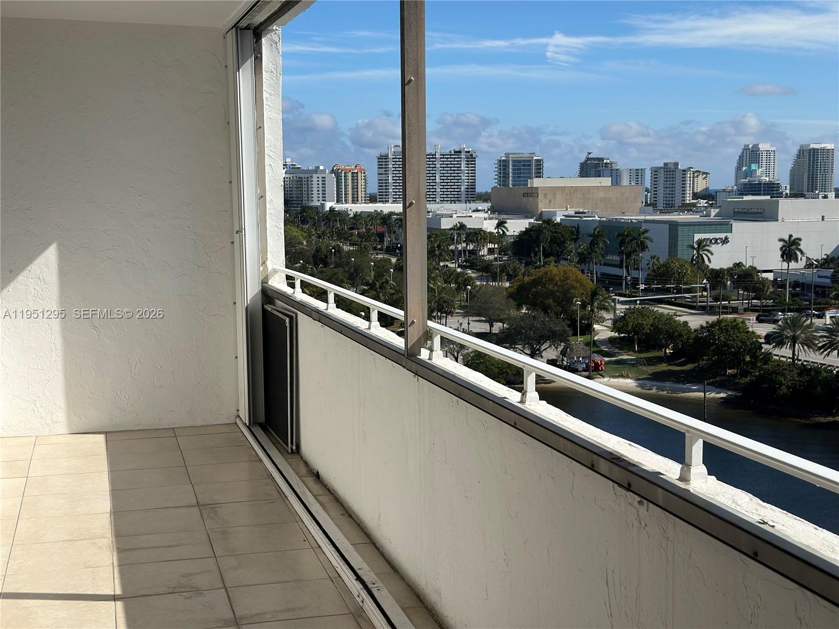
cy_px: 314
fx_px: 1163
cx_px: 420
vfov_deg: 30.3
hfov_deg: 39.7
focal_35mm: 48
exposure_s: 1/9804
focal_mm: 6.86
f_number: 1.78
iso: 100
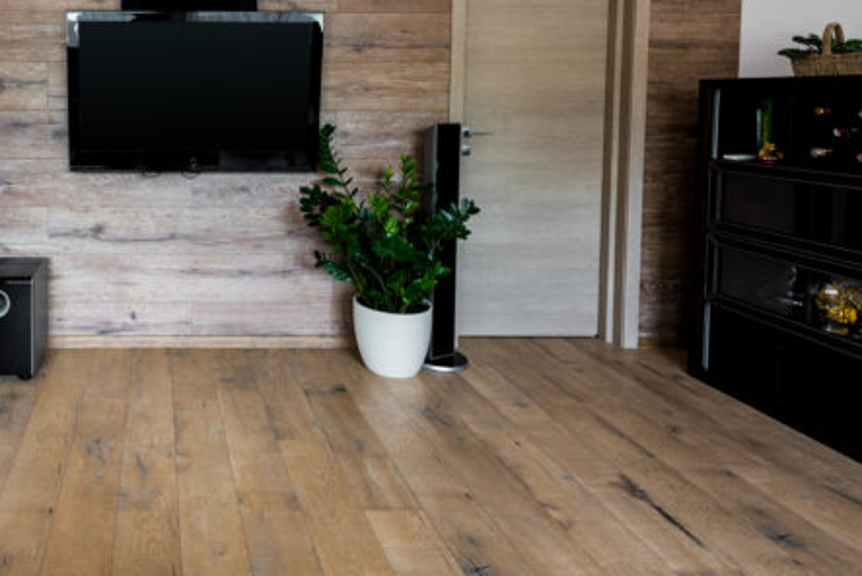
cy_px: 129
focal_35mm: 26
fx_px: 623
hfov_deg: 63.0
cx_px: 163
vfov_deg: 47.4
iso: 100
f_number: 6.3
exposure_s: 1/2
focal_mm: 15
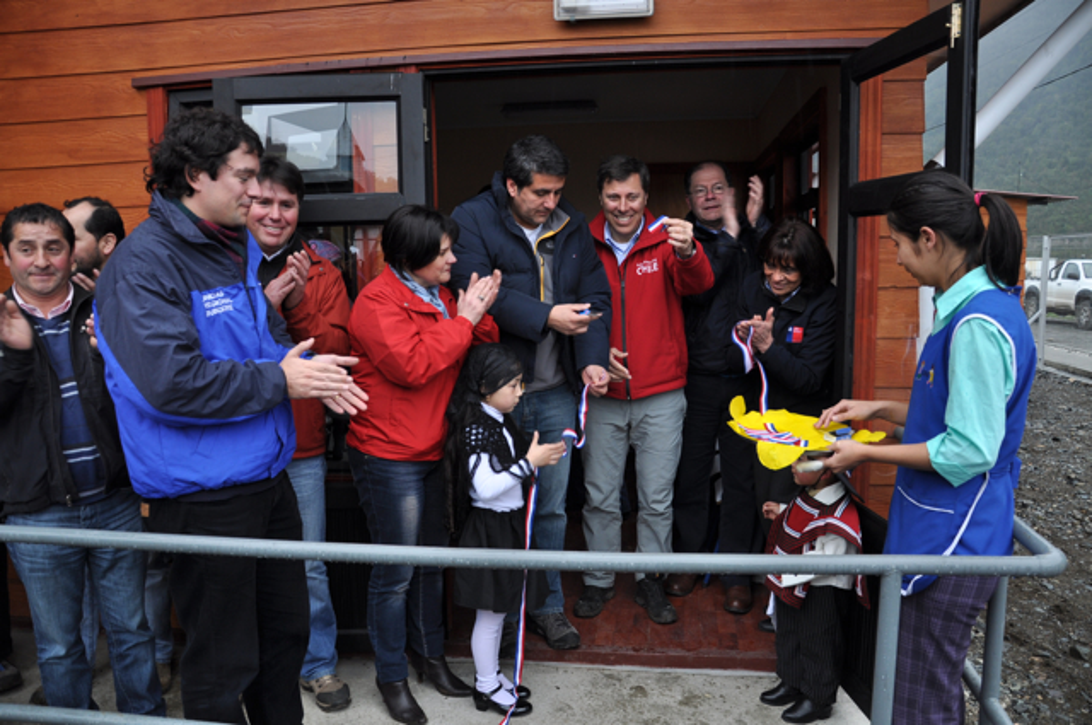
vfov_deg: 47.8
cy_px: 362
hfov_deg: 67.4
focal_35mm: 27
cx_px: 546
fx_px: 818
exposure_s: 1/80
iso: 200
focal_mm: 18
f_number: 4
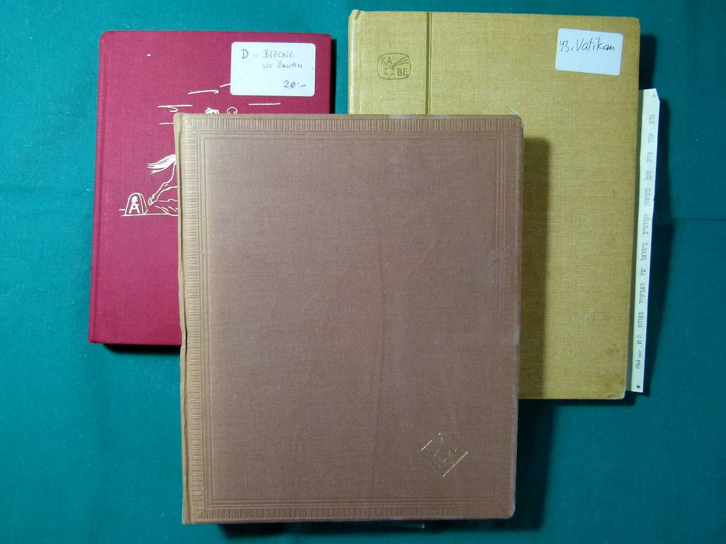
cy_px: 272
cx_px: 363
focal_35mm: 25
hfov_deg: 69.4
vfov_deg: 54.9
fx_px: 524
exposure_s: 1/60
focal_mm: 4.5
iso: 320
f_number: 2.8
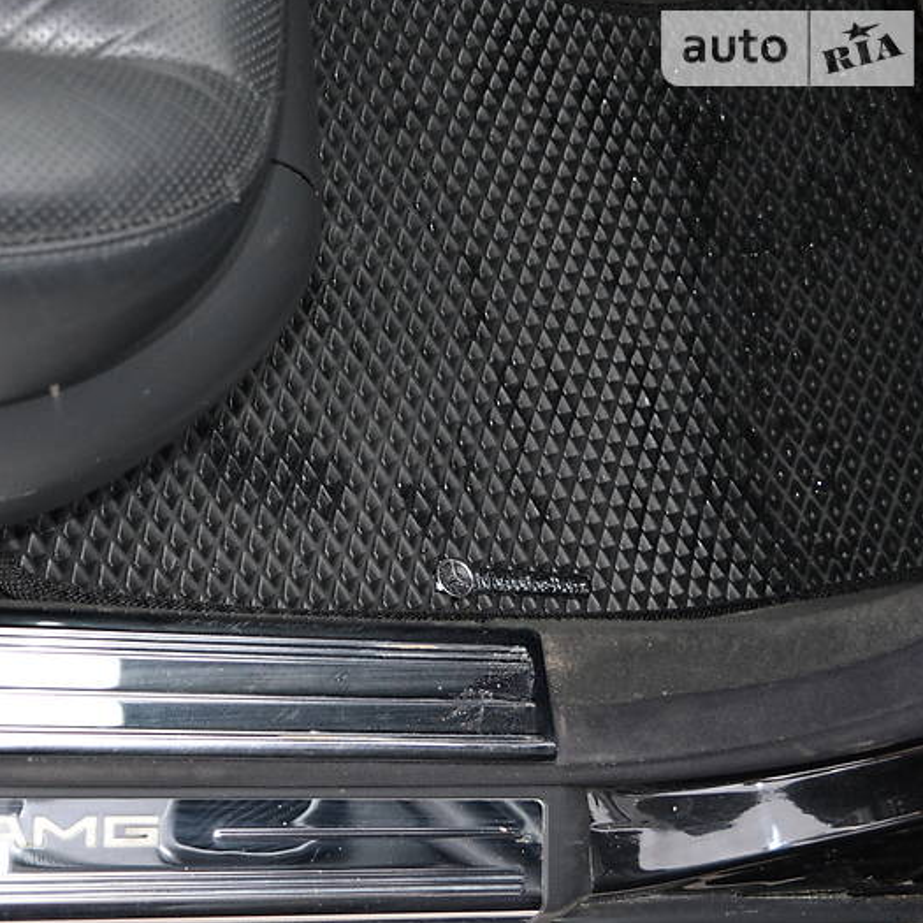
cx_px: 237
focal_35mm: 66
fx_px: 1991
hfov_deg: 25.8
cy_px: 458
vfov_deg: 26.1
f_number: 5
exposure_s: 1/100
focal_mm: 34
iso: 800
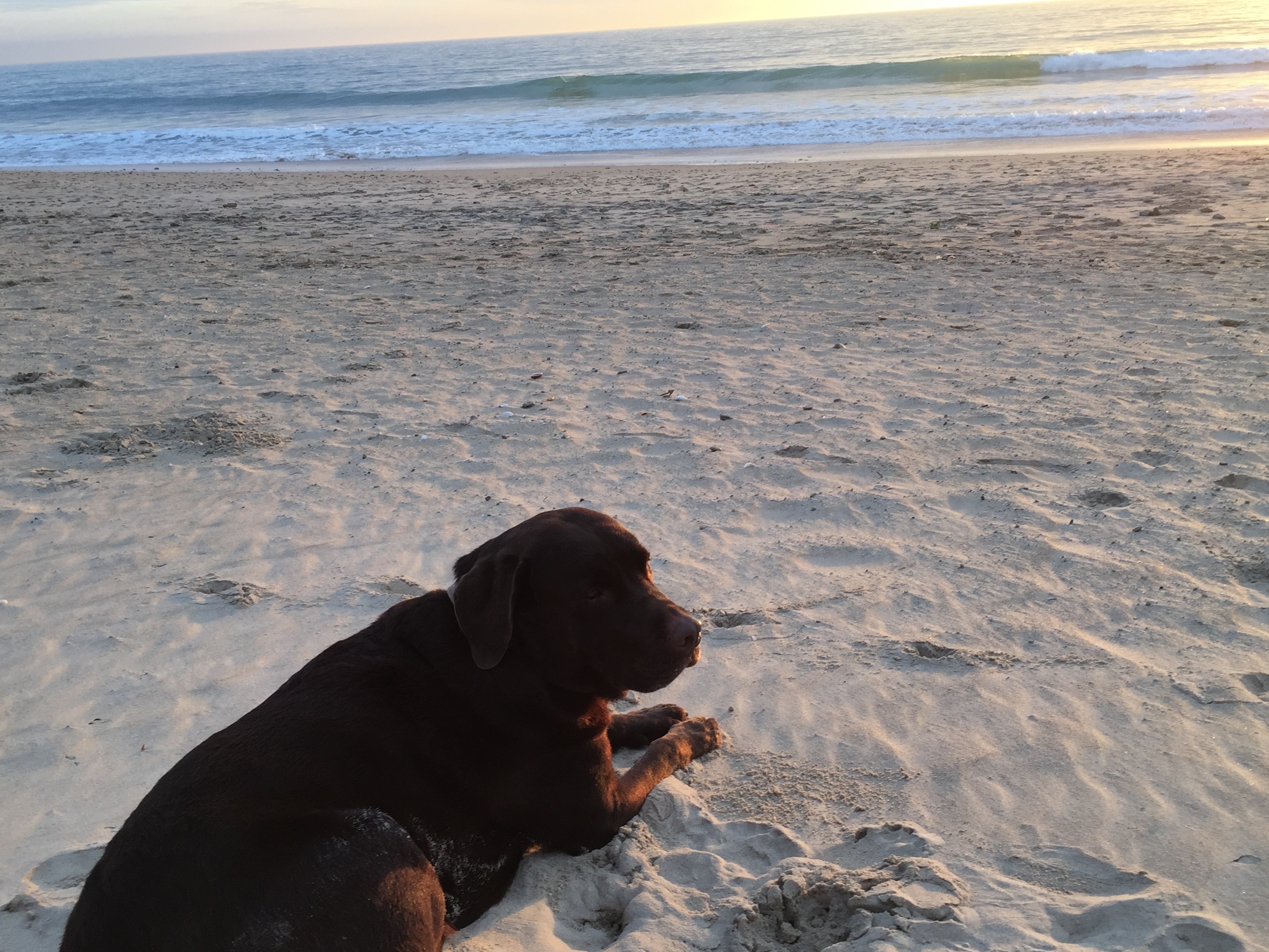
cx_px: 650
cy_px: 520
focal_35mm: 36
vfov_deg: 39.6
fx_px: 1320
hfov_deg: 51.3
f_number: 2.2
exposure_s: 1/103
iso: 32
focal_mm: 4.15
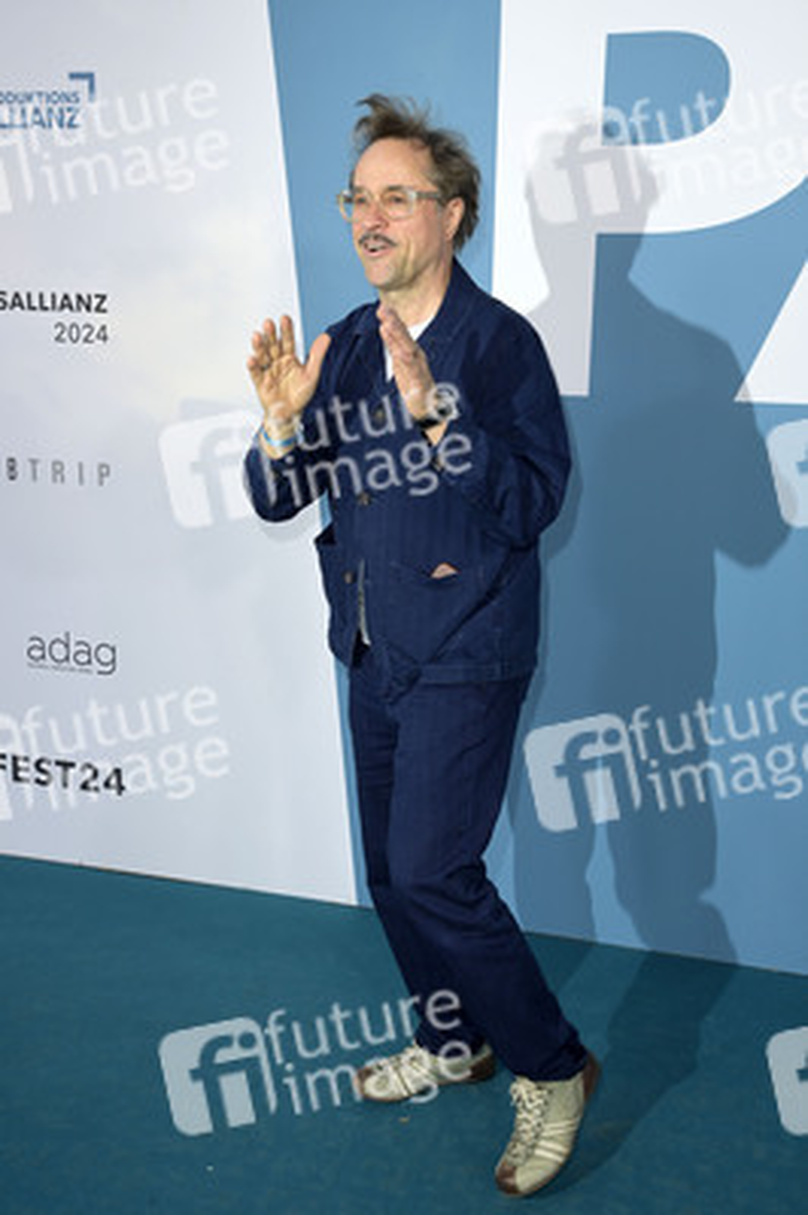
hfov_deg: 35.0
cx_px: 404
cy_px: 608
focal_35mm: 38
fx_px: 1281
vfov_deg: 50.7
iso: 500
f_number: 6.3
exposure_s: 1/250
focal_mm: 38
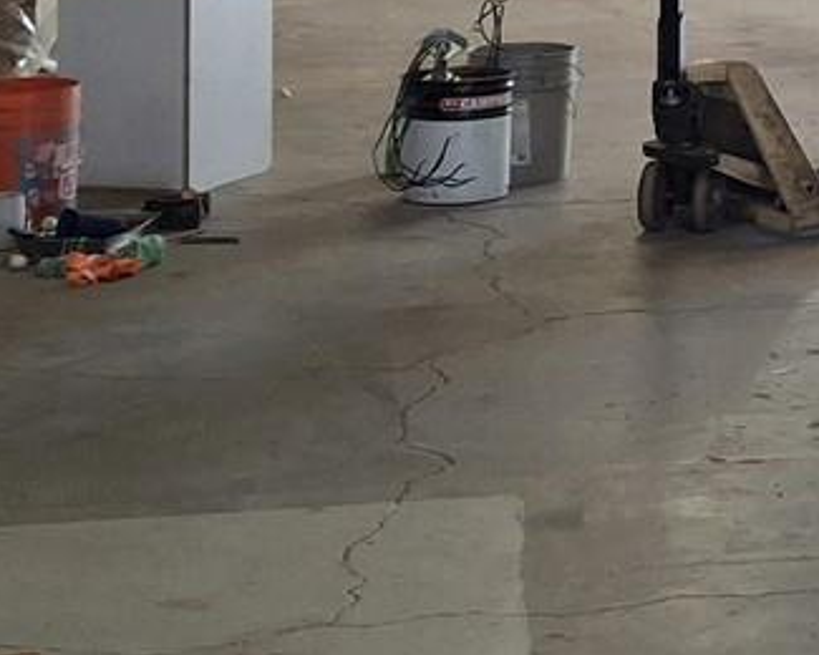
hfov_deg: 14.8
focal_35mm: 120
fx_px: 2909
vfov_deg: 12.4
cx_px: 1270
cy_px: -204
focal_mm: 4.69
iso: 100
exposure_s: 1/120
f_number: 1.8
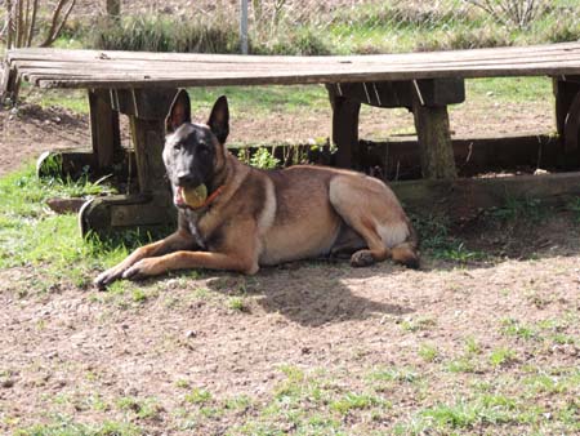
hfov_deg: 21.8
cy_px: 218
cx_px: 290
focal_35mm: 90
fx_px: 1509
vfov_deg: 16.4
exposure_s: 1/100
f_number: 4.1
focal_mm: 16
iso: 80
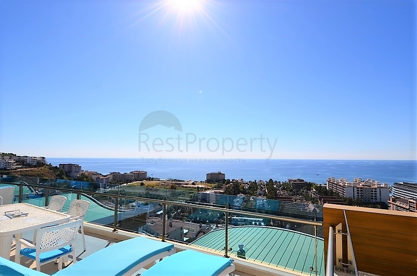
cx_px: 208
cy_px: 138
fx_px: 208
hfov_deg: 90.1
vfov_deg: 67.1
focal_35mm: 18
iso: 100
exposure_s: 1/250
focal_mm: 12
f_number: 13
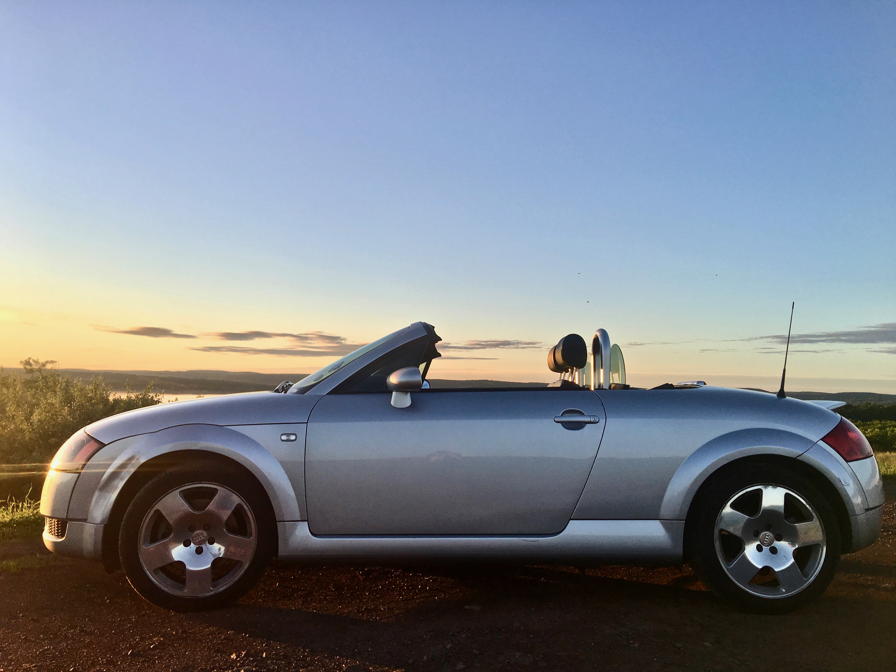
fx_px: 751
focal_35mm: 29
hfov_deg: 61.7
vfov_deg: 48.2
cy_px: 336
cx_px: 448
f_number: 2.2
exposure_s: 1/472
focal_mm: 4.15
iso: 25
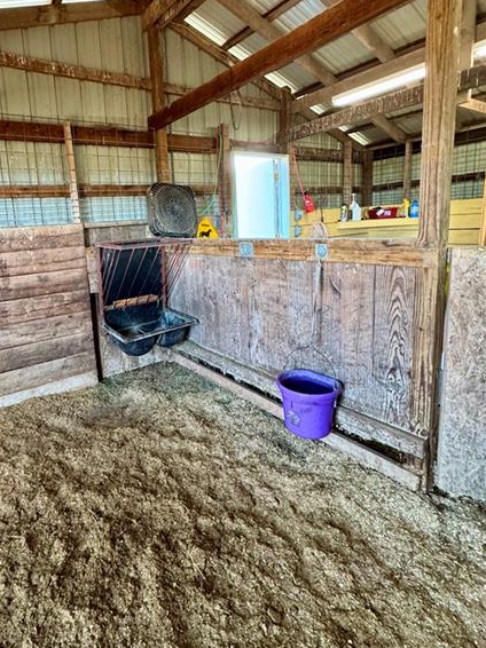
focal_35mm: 19
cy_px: 277
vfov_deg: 84.1
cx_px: 157
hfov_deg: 66.6
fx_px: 356
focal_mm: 2.22
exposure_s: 1/87
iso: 320
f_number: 2.2
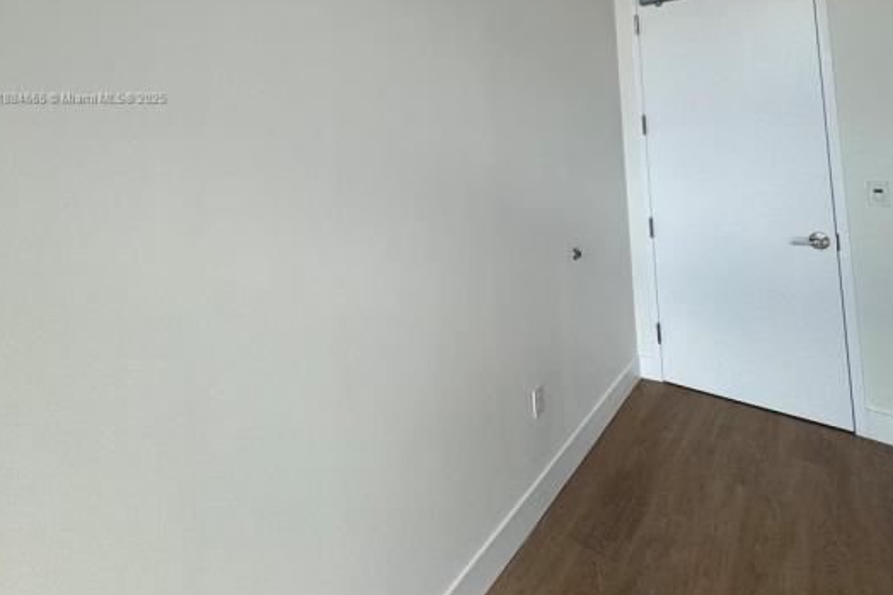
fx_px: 496
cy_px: 99
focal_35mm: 20
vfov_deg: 56.3
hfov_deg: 84.0
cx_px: 438
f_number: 2.2
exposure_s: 1/233
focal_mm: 2.22
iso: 40
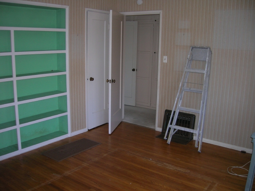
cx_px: 128
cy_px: 96
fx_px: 250
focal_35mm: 34
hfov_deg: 54.0
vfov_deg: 41.8
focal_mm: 5.7
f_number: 2.9
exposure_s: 1/60.1
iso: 80
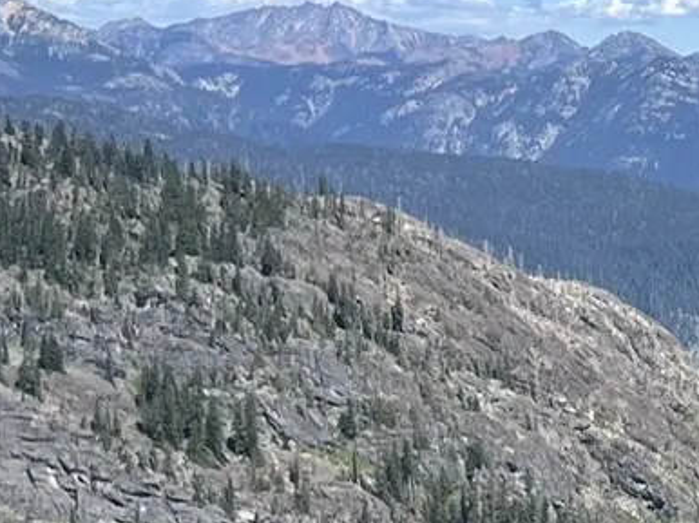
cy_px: 583
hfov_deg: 12.8
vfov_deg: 10.6
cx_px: 1298
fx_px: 2785
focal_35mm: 138
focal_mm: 5.7
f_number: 1.5
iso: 50
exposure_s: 1/3571
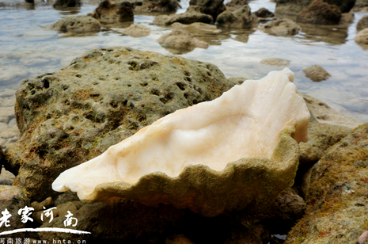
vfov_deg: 42.1
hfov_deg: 59.5
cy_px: 108
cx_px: 136
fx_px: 316
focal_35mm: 31
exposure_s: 1/100
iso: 100
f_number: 13
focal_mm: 16
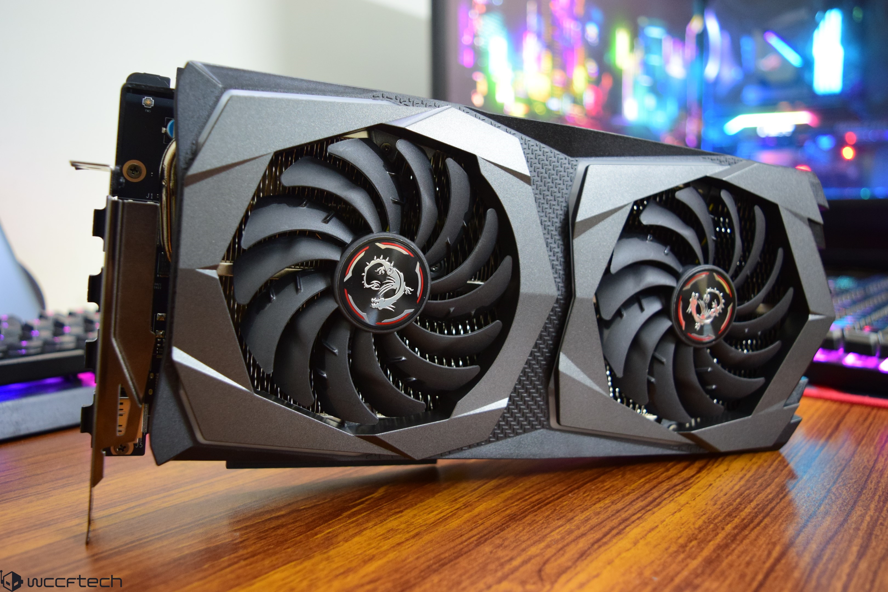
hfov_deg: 57.2
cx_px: 444
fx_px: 814
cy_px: 296
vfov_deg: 40.0
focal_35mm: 33
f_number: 3.8
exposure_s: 1/6
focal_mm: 22
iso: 1250
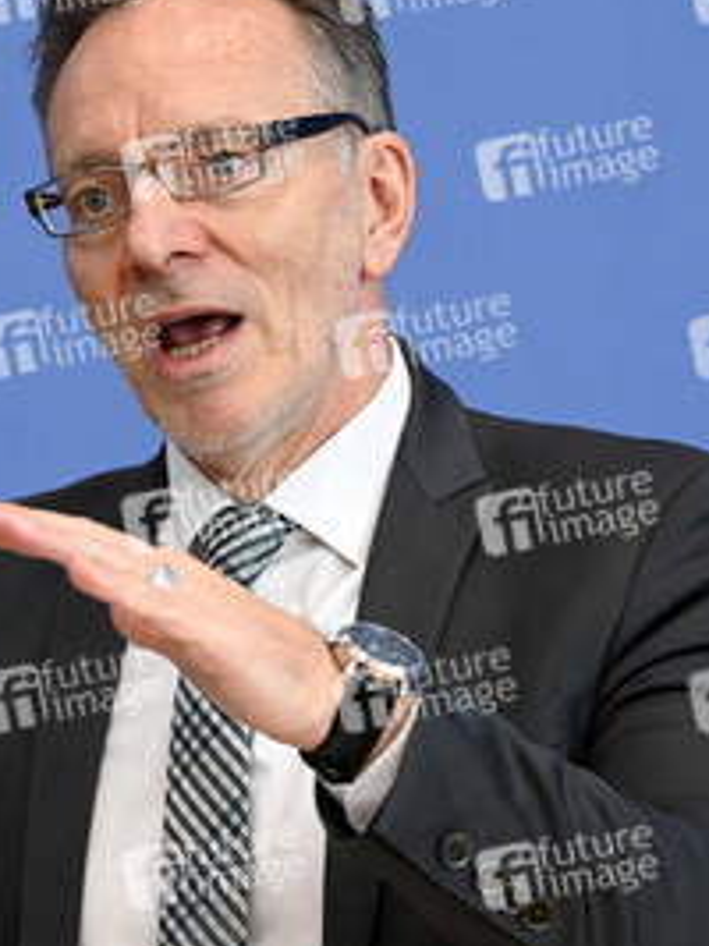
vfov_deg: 10.1
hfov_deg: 7.6
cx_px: 119
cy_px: 425
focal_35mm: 195
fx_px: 5330
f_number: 5.6
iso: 3200
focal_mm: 120
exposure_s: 1/640
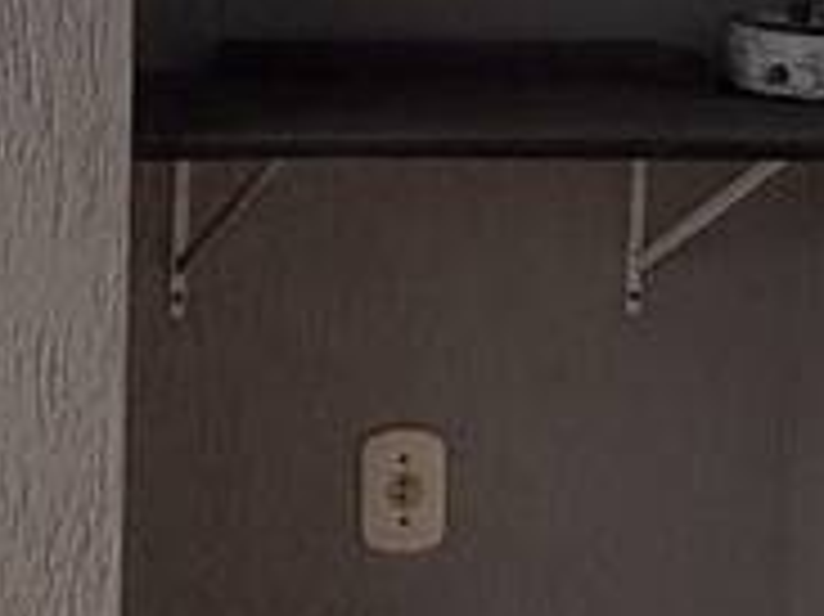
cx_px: -603
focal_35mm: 110
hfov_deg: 15.6
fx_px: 2617
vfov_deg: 12.6
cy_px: -391
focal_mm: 2.22
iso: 64
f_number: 2.2
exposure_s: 1/1017
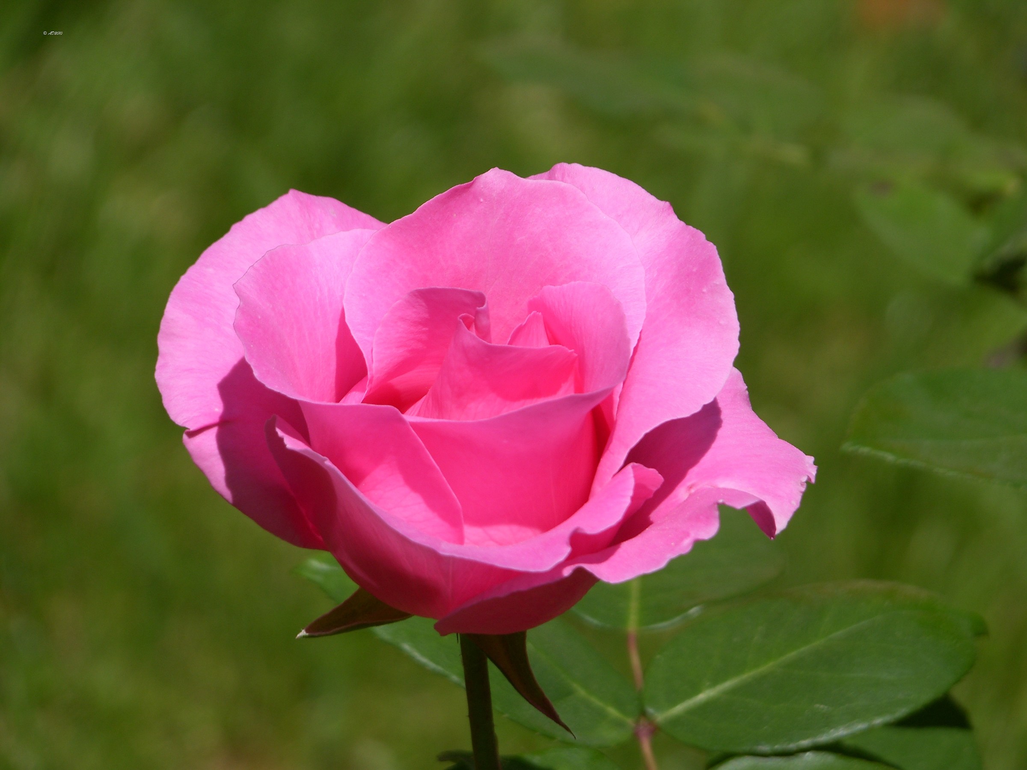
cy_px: 385
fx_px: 12461
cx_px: 514
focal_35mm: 420
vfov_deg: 3.5
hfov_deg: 4.7
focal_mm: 104.7
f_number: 5
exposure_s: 1/1000
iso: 50
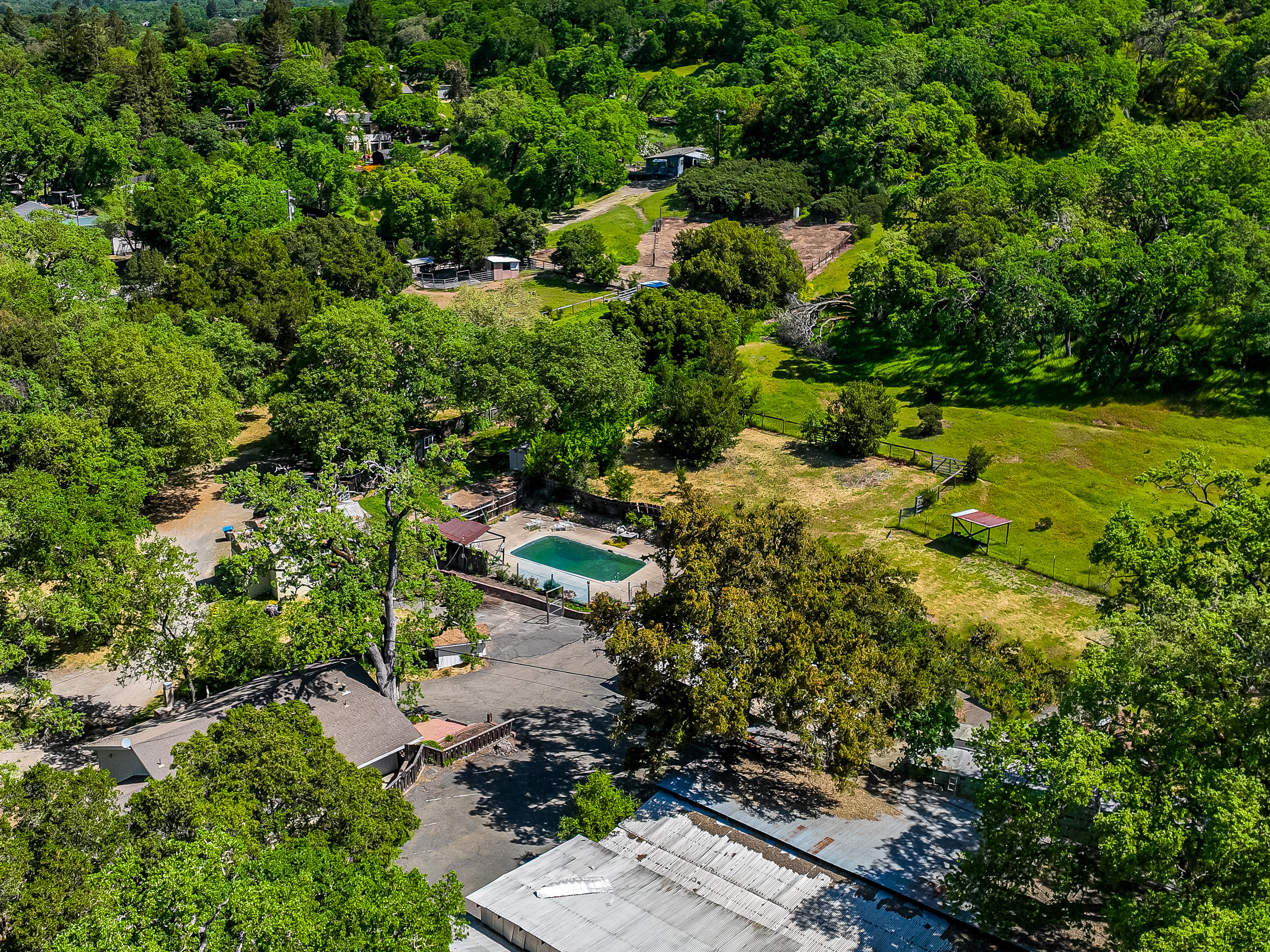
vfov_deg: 38.6
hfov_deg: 50.1
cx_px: 585
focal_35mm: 37
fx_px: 1357
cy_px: 434
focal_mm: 12.29
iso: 100
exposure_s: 1/2500
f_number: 2.8
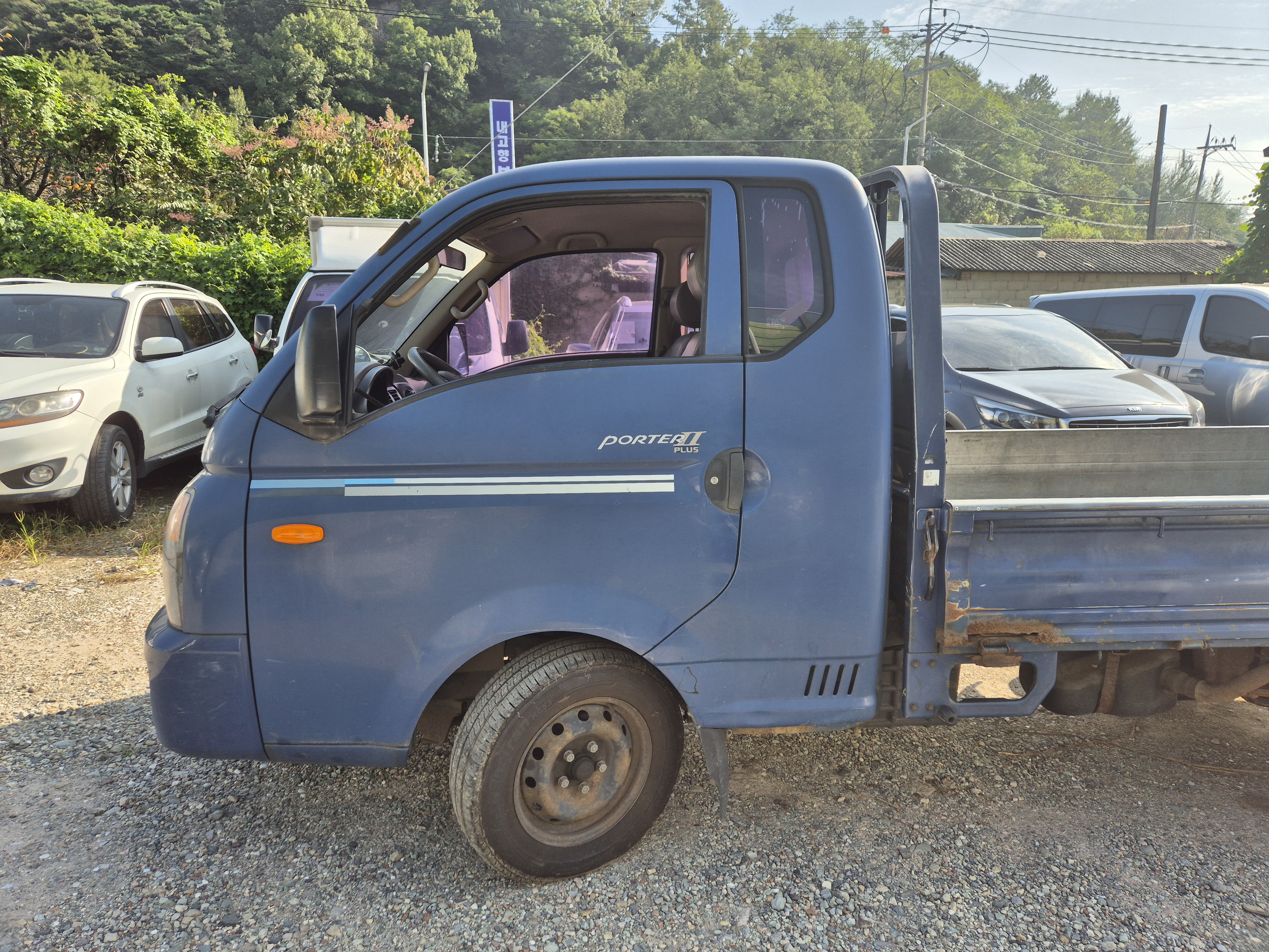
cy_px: 476
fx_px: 843
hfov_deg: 73.9
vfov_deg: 58.9
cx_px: 634
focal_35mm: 23
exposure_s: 1/1520
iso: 25
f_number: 1.8
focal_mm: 5.4
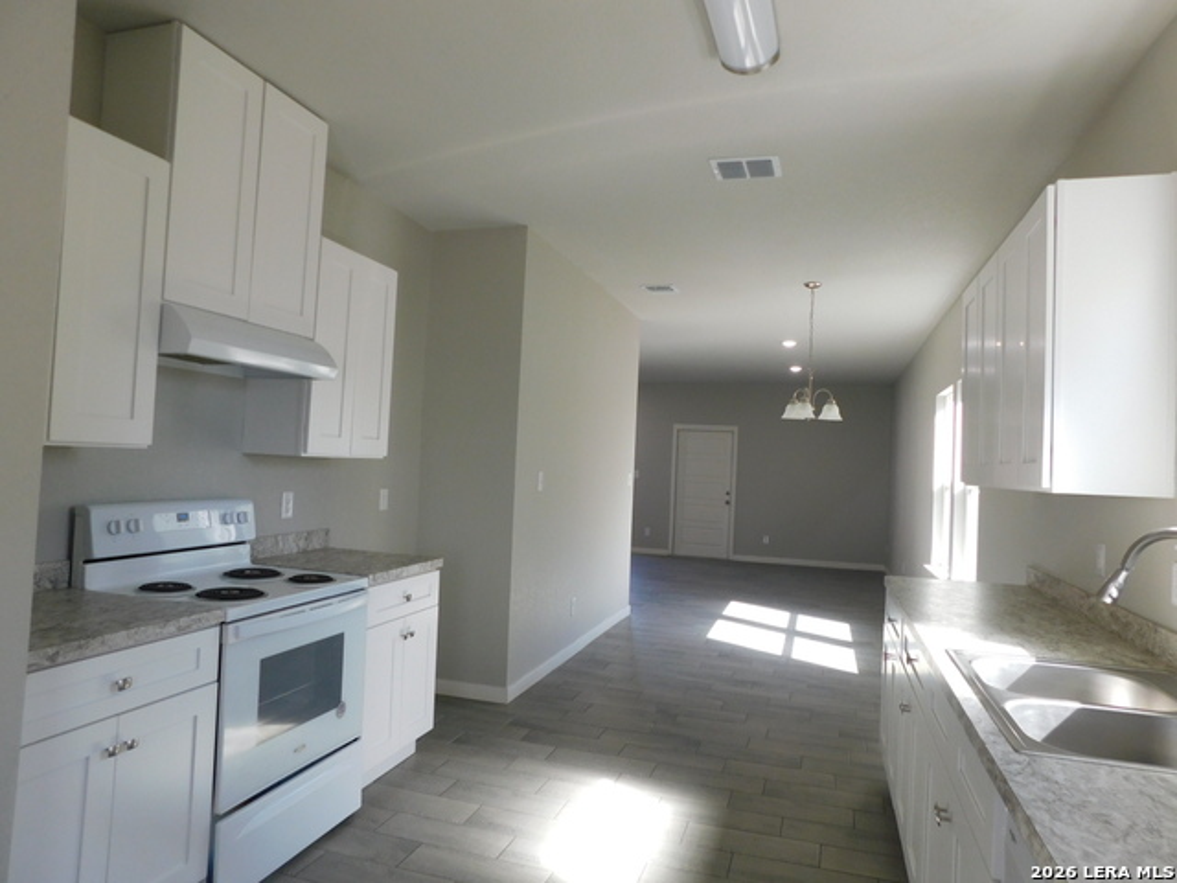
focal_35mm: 23
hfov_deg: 73.9
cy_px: 442
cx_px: 588
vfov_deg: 58.9
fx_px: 782
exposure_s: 1/60
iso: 125
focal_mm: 4
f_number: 3
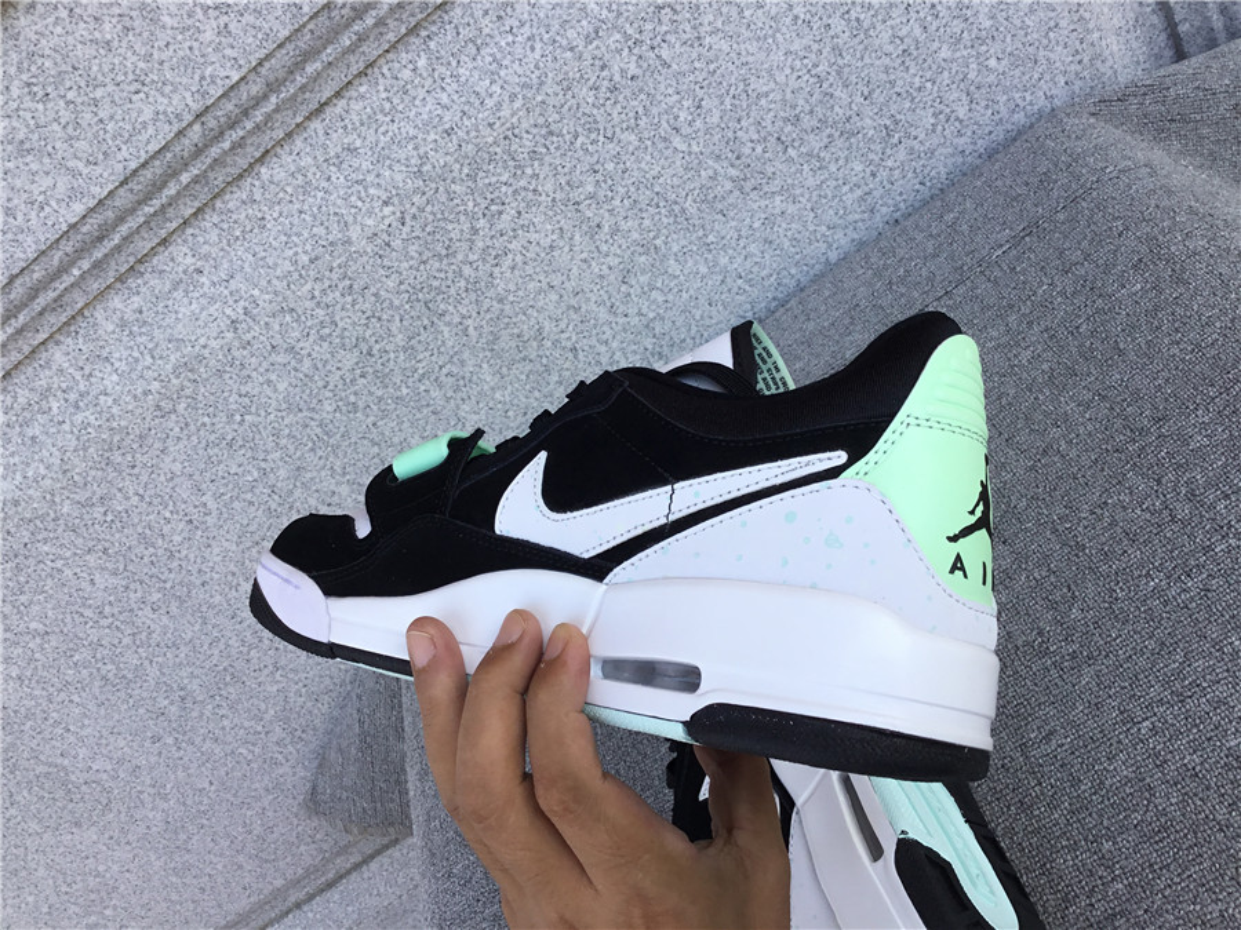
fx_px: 1111
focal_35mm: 31
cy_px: 465
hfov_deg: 58.4
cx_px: 620
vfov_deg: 45.4
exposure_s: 1/318
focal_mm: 3.3
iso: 25
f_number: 2.4
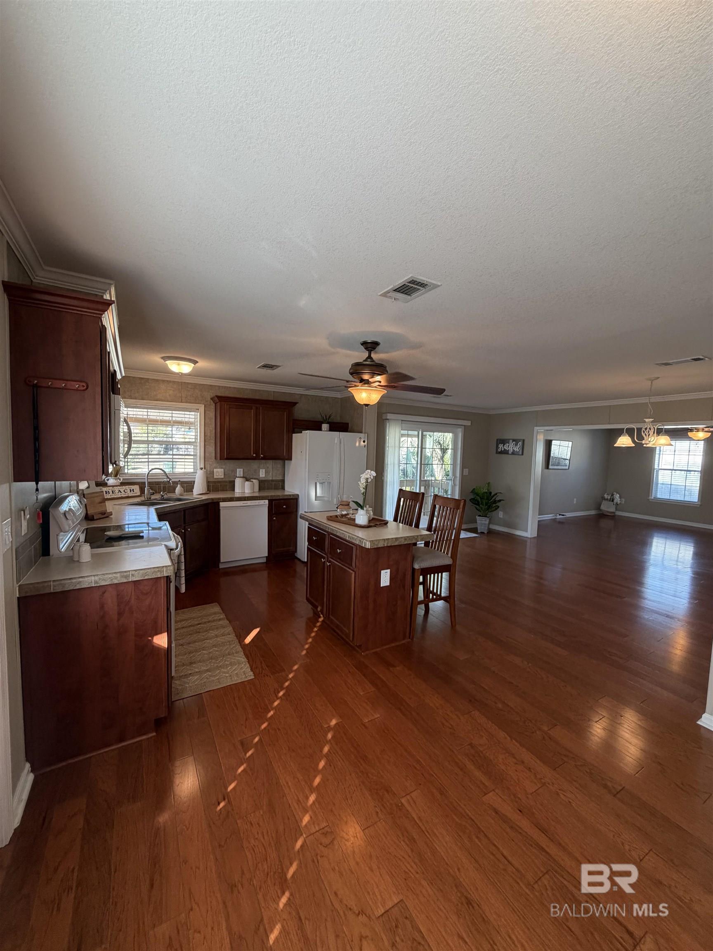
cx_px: 356
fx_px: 384
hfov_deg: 85.7
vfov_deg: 102.1
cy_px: 476
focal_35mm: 14
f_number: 2.2
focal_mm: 2.22
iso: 200
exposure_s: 1/120
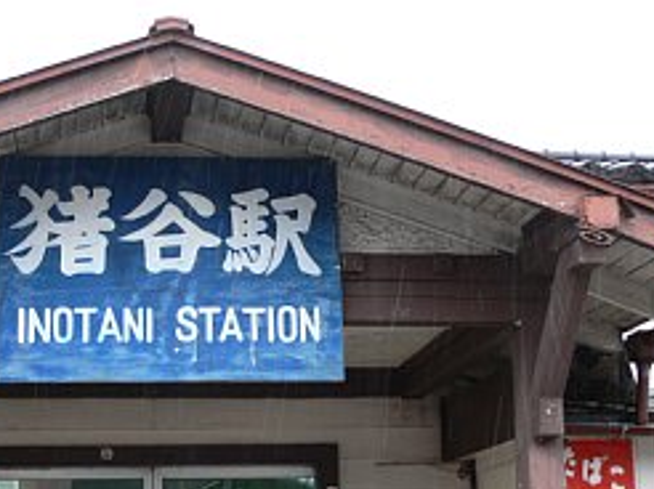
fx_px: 1076
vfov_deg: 25.2
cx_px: 199
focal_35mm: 57
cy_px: 391
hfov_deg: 33.4
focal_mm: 7.4
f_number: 2.8
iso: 80
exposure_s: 1/30
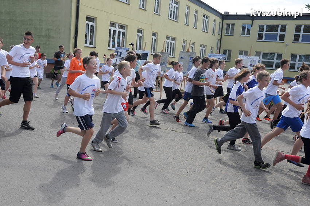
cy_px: 103
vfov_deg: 36.8
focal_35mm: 36
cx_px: 155
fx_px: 310
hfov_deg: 53.2
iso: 800
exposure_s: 1/500
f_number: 11
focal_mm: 24
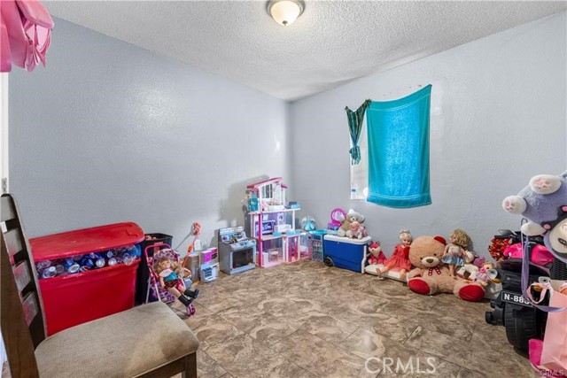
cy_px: 189
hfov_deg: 95.0
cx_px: 284
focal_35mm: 16
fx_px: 260
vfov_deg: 72.1
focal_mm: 16.5
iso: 400
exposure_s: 3.2
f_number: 8
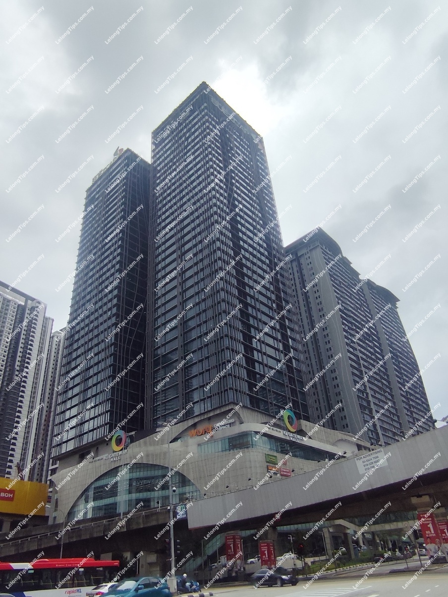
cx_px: 224
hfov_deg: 61.1
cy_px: 298
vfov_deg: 76.4
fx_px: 380
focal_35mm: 22
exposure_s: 1/1748
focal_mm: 1.65
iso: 50
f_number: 2.2
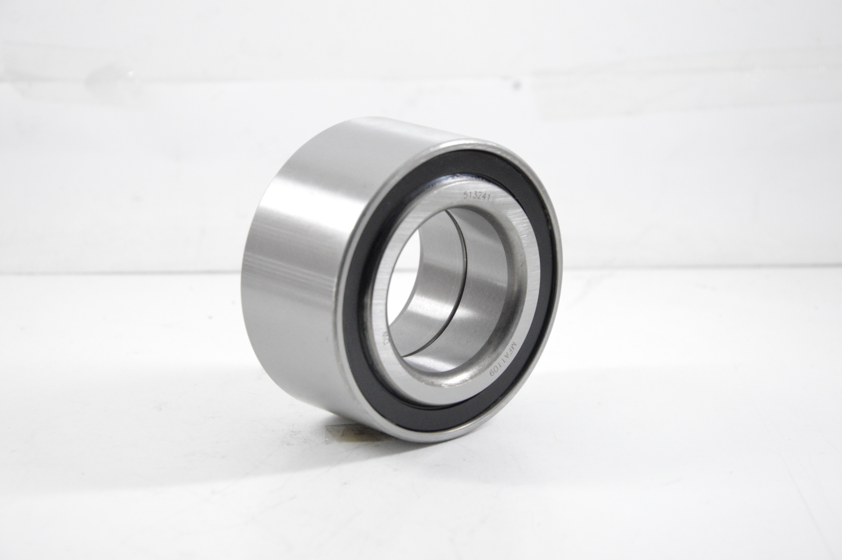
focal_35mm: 120
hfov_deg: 17.1
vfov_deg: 11.4
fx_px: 2804
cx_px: 421
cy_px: 280
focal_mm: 80
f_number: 7.1
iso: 3200
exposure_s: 1/100
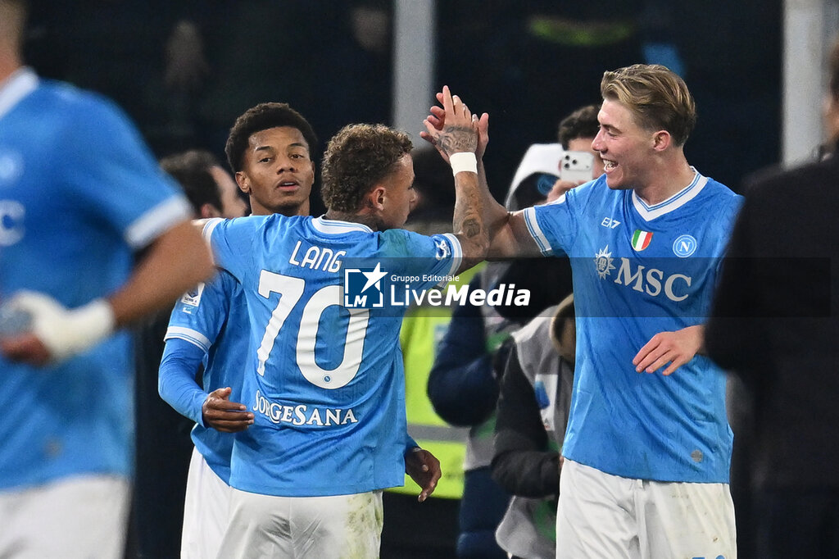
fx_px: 13046
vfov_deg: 2.5
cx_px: 420
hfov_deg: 3.7
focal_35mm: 560
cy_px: 280
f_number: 4
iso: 2500
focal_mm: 560
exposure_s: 1/2000
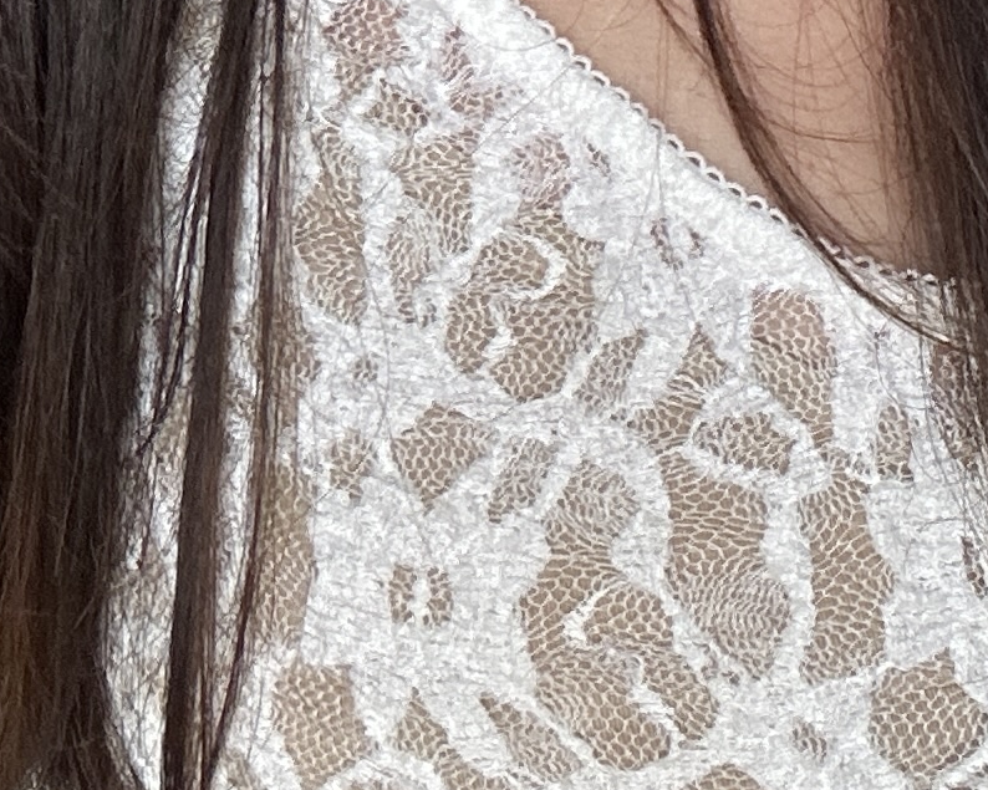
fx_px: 3333
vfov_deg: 11.8
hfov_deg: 16.7
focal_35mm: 114
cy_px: -896
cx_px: 789
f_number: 1.9
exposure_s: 1/60
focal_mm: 2.69
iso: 80
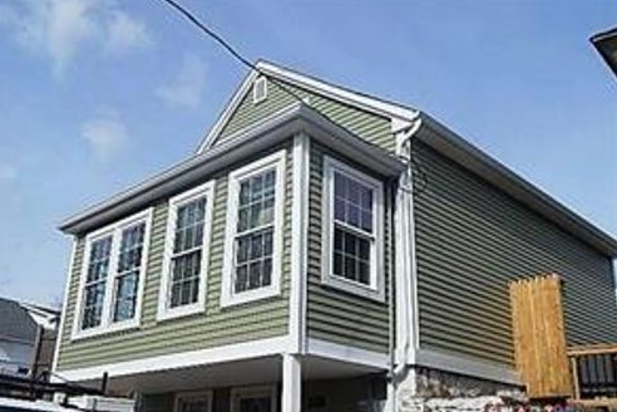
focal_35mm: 37
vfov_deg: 35.9
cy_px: 225
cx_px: 306
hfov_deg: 51.9
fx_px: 634
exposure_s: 1/800
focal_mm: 6.1
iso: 125
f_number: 6.7
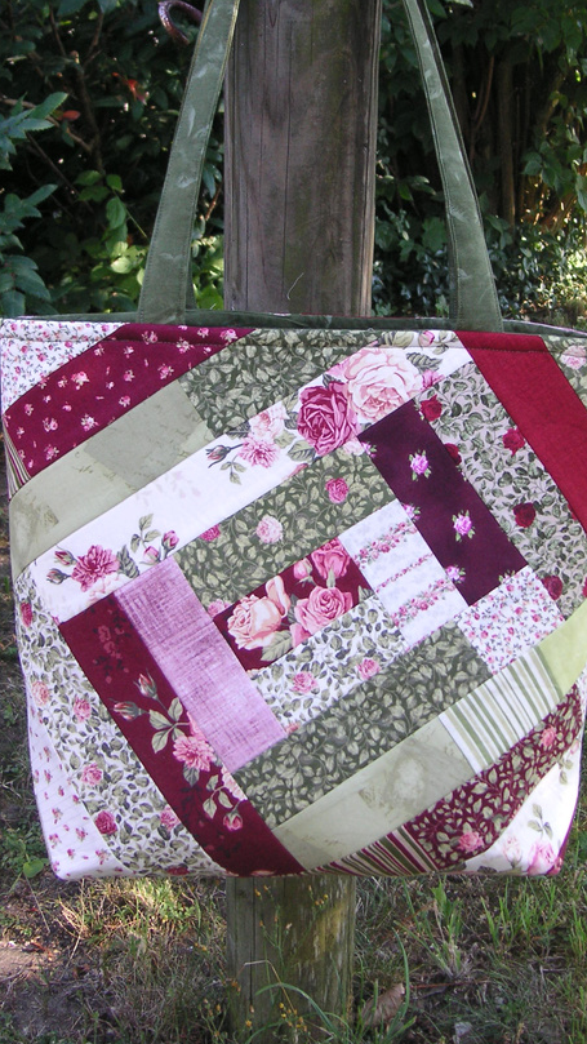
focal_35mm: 51
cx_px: 332
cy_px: 412
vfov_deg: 40.4
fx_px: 1411
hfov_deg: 23.5
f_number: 2.8
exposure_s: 1/90
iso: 50
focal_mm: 6.1
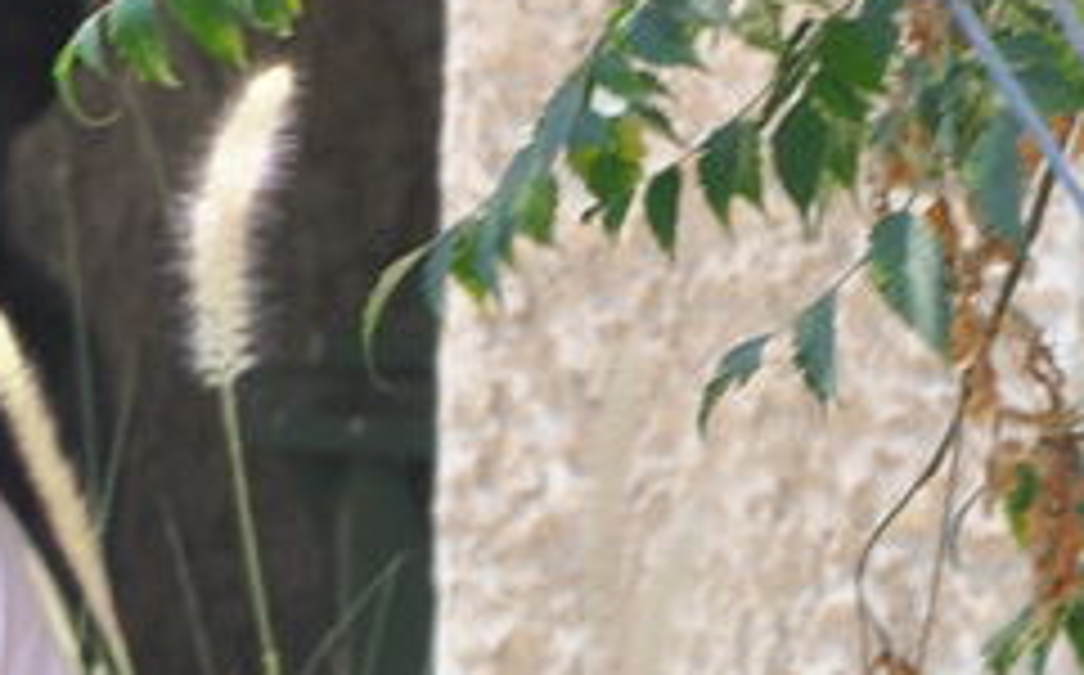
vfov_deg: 1.4
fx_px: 27530
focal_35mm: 933
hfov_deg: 2.2
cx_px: -1232
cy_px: 1811
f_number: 9
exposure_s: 1/160
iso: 400
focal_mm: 105
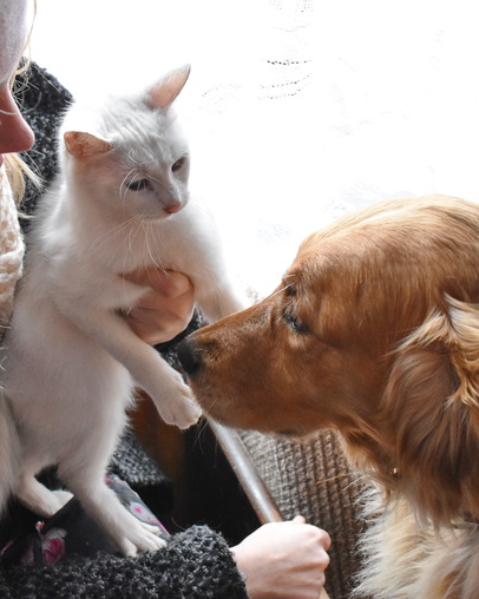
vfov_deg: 37.5
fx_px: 882
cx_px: 208
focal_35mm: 50
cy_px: 295
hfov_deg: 30.4
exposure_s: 1/60
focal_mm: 23
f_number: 5.6
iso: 2500
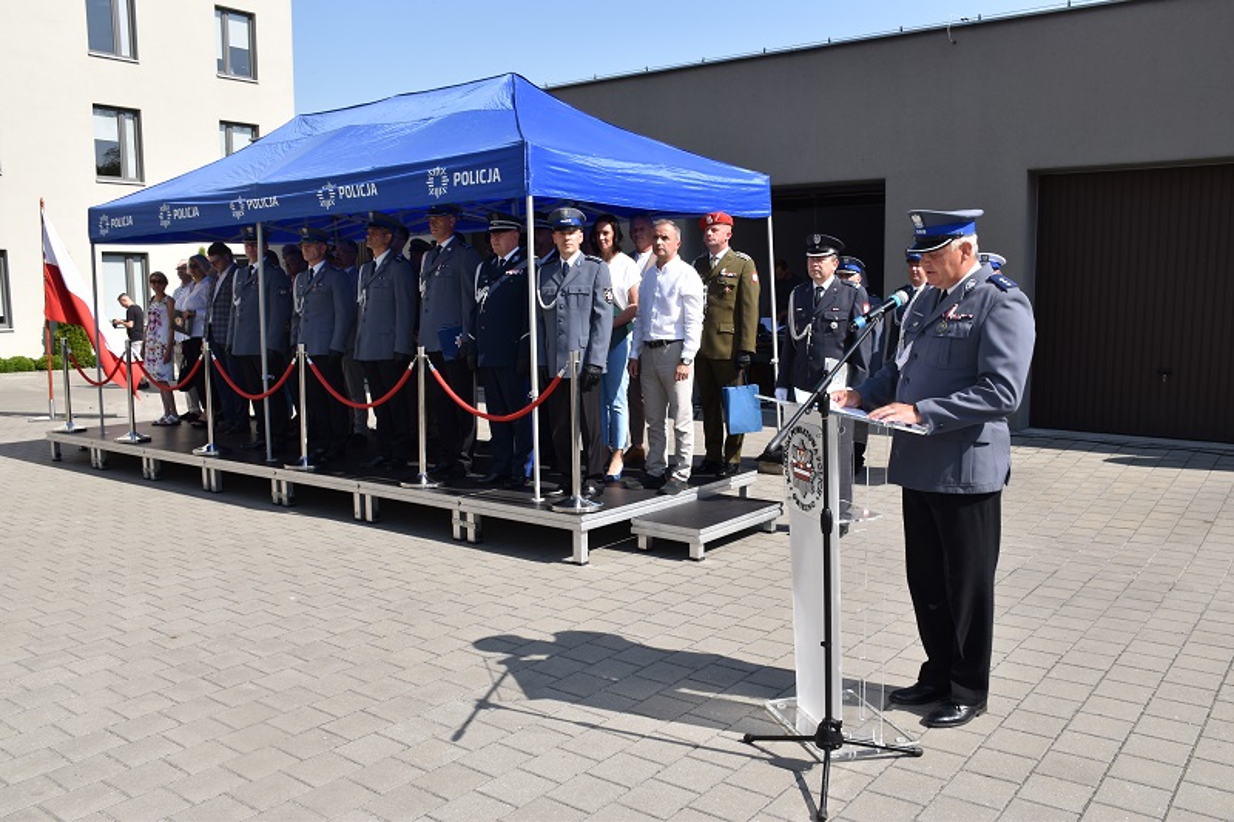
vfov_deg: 43.6
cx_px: 617
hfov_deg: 61.9
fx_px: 1028
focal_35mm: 30
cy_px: 411
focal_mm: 20
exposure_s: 1/200
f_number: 9
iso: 100
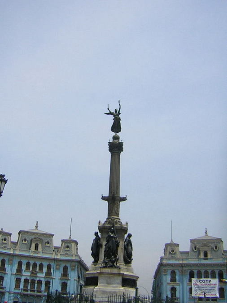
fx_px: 315
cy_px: 152
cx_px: 114
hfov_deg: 39.6
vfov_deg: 51.4
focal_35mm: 36
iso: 50
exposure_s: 1/1500
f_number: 2.6
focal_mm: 4.7
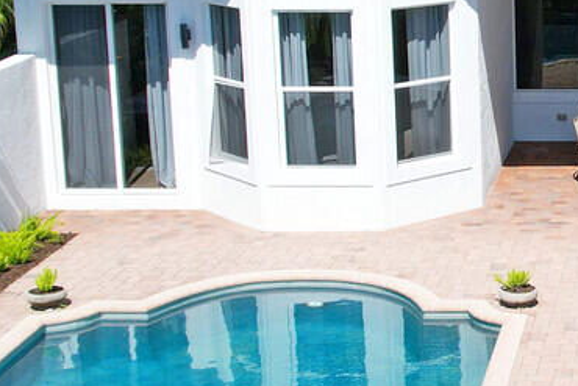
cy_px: 102
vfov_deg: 14.4
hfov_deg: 20.0
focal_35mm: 95
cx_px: 710
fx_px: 1526
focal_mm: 8.38
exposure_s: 1/2500
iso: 140
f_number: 2.8
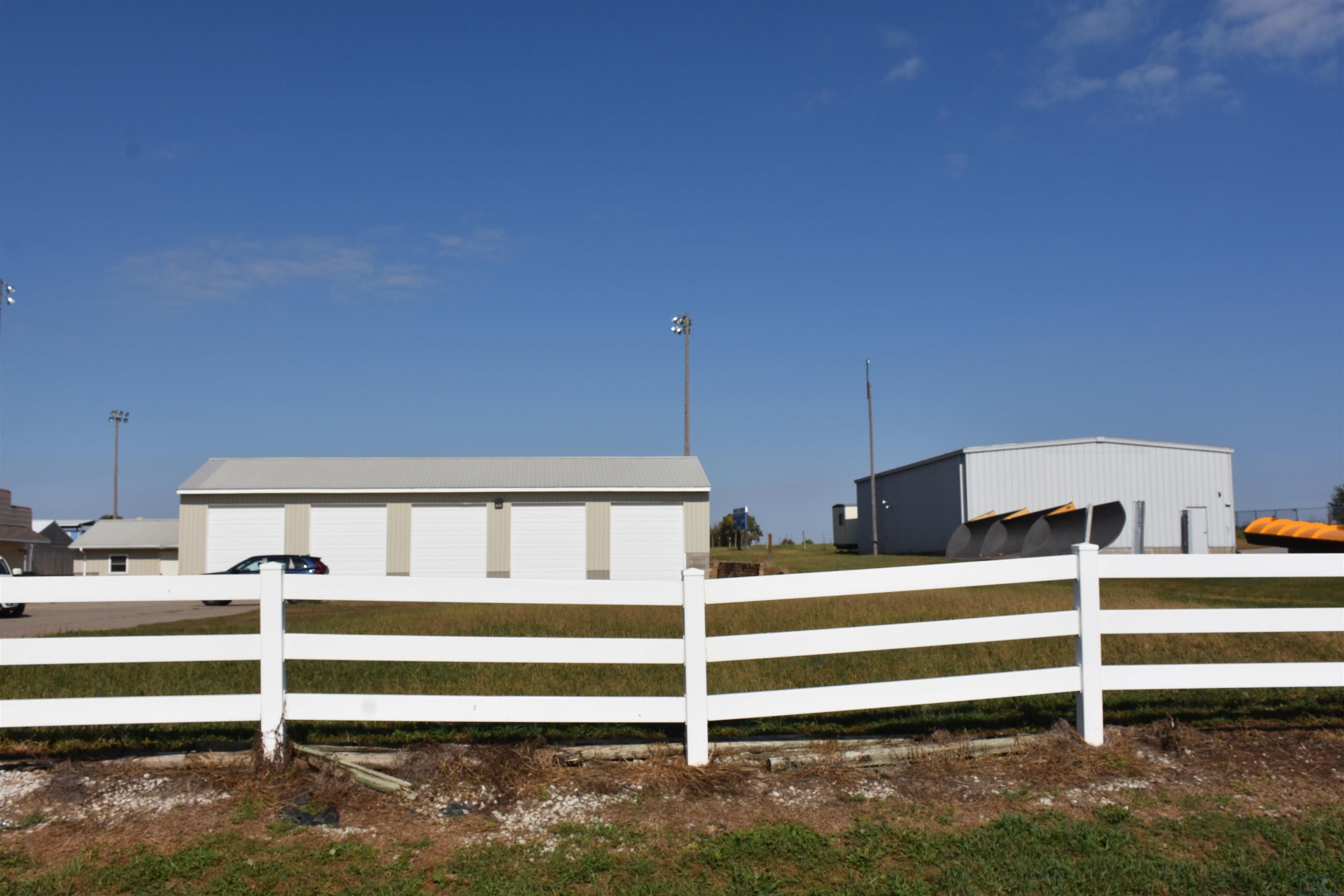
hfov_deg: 55.1
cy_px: 448
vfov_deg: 38.4
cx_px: 672
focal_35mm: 34
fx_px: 1288
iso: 100
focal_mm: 23
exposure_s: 1/500
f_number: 10
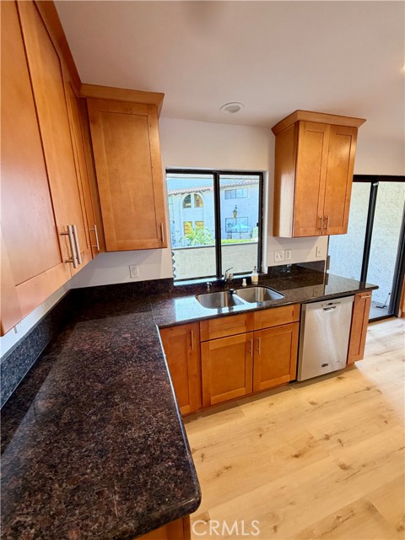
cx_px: 202
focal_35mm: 14
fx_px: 218
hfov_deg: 85.7
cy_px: 270
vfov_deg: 102.1
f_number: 2.2
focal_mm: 2.22
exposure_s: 1/120
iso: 250
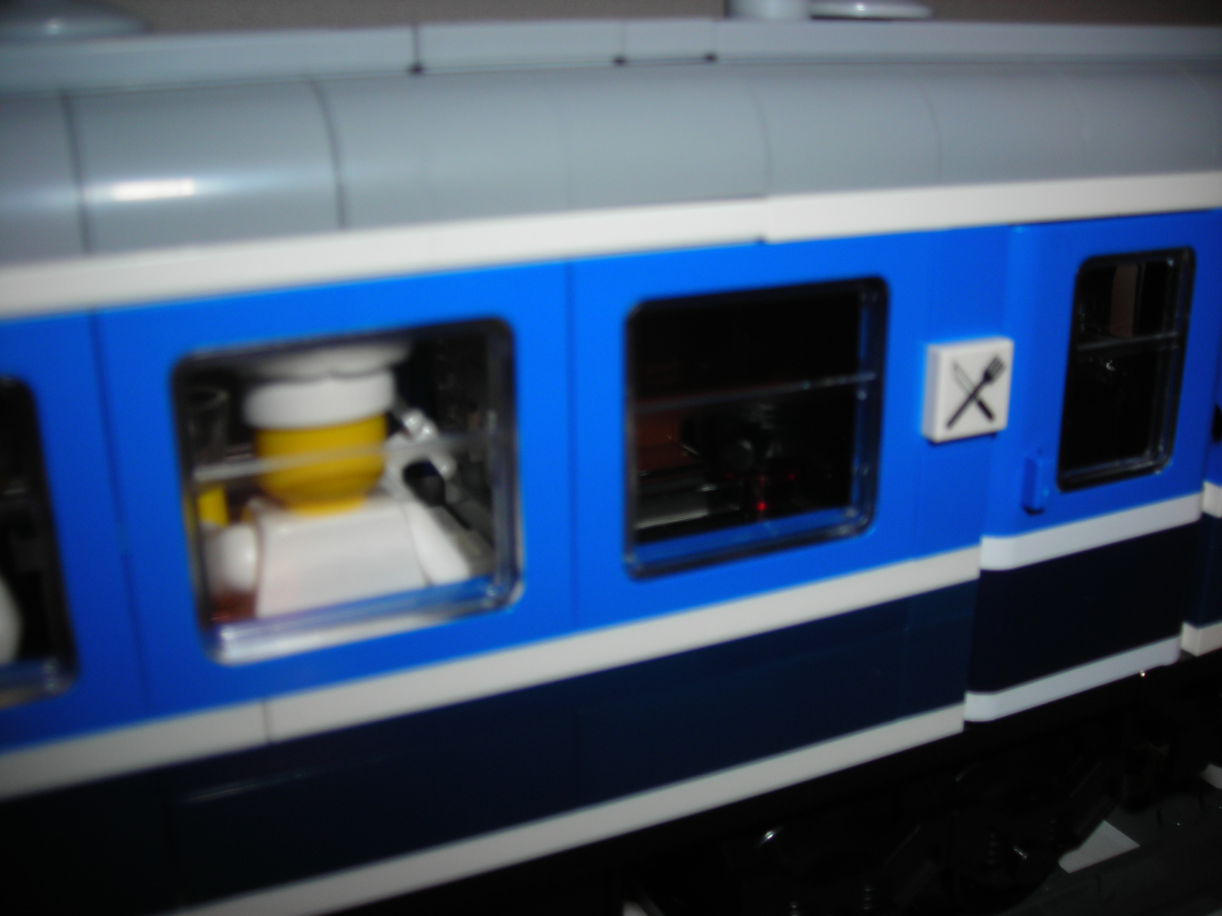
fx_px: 1341
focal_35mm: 38
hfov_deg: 49.0
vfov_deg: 37.7
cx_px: 611
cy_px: 458
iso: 50
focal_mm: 6.3
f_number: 6.4
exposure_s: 1/60.1
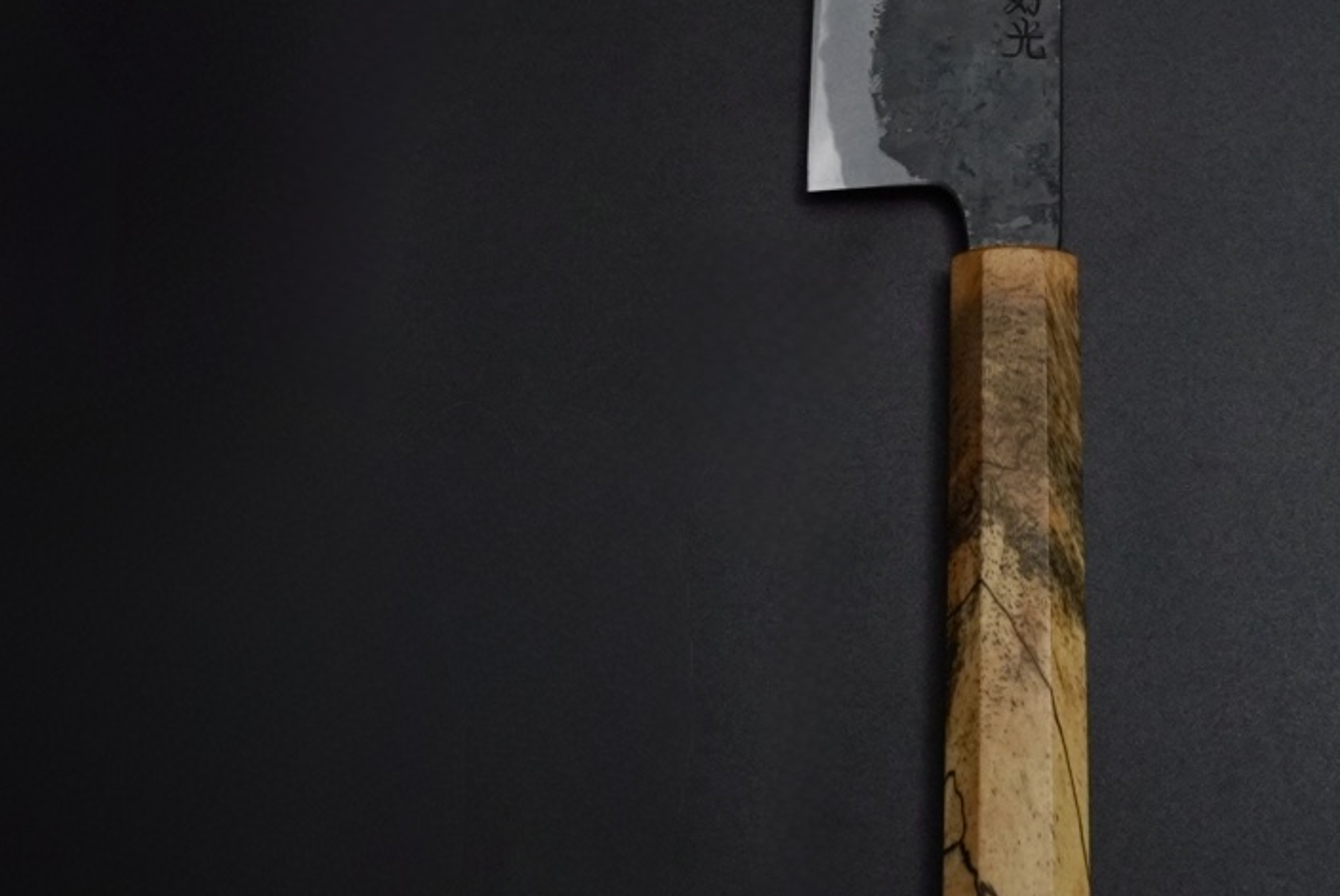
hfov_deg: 25.7
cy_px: 126
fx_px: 2923
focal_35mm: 78
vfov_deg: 17.2
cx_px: 902
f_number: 6.3
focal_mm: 22.8
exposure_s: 1/160
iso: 2000
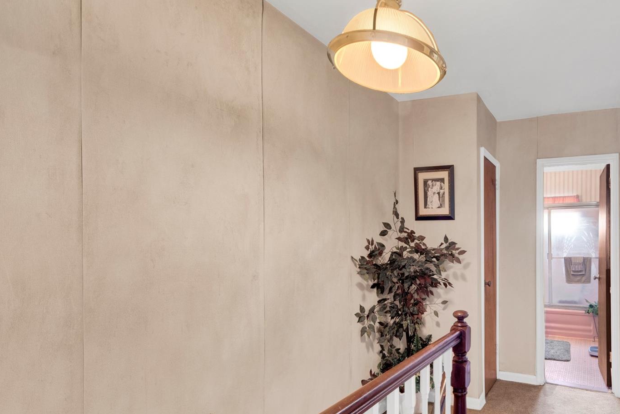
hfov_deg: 84.9
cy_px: 281
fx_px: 310
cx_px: 441
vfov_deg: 65.3
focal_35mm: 18
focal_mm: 8
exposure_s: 1.3
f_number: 8
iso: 100
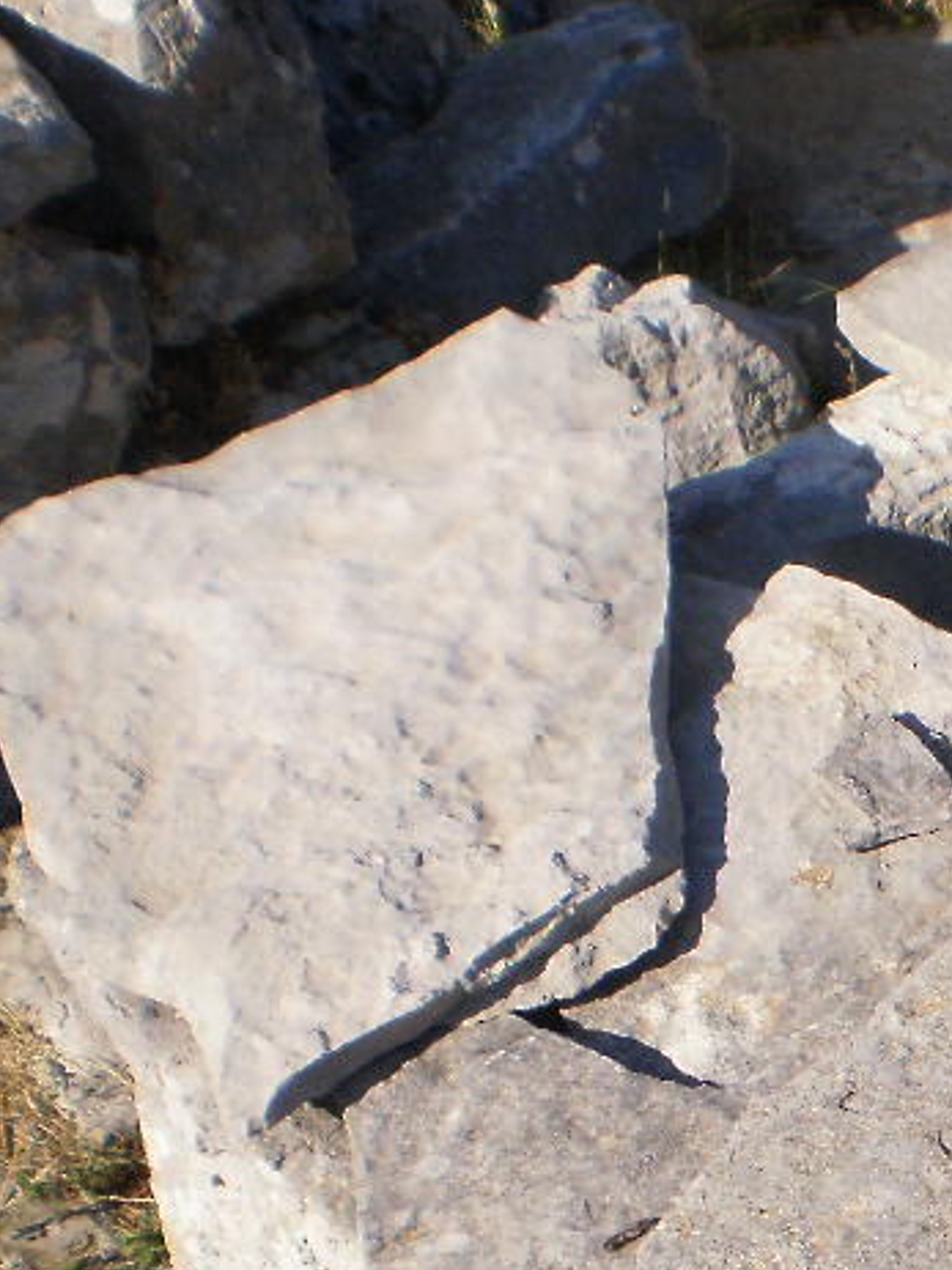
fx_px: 3852
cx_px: 1317
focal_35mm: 105
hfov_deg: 13.5
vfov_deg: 18.6
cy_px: 998
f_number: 4.6
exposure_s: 1/1250
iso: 100
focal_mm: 6.3
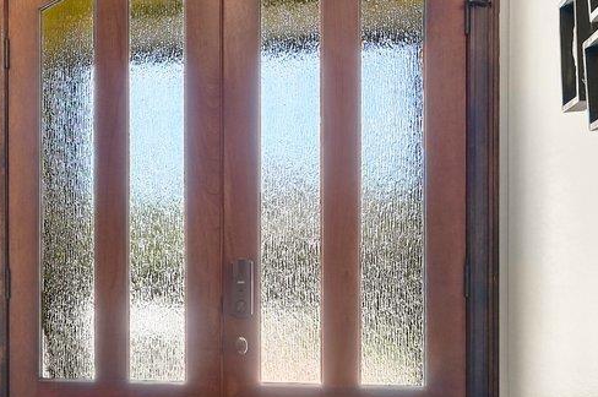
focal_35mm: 65
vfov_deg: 20.7
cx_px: -67
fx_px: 1080
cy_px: 284
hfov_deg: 28.1
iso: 200
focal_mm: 15.5
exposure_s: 1/2.5
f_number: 10
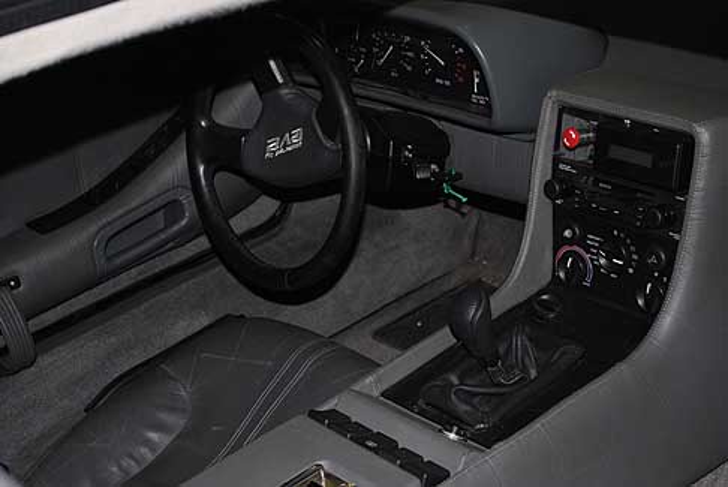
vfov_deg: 21.6
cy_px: 244
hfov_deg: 31.9
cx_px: 364
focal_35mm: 63
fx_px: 1275
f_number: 5.3
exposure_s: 1/60
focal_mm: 42
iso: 200
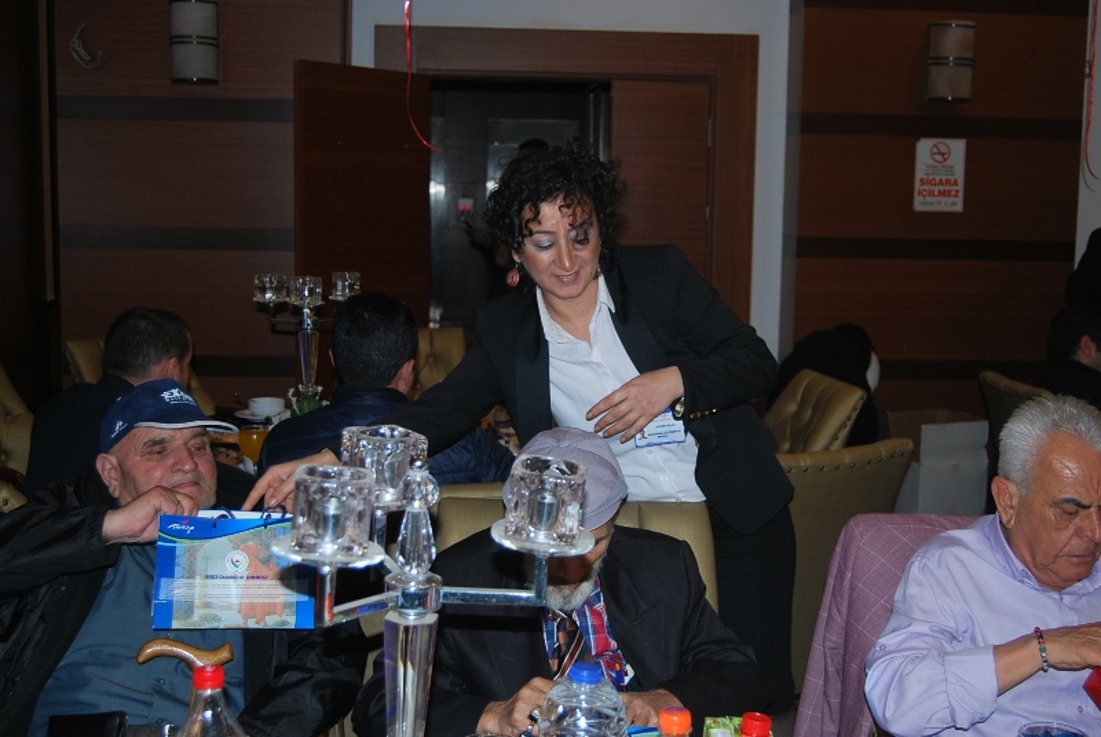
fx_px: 1424
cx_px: 550
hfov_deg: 42.3
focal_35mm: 46
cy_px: 368
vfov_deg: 29.0
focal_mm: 31
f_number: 4.5
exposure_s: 1/60
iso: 200
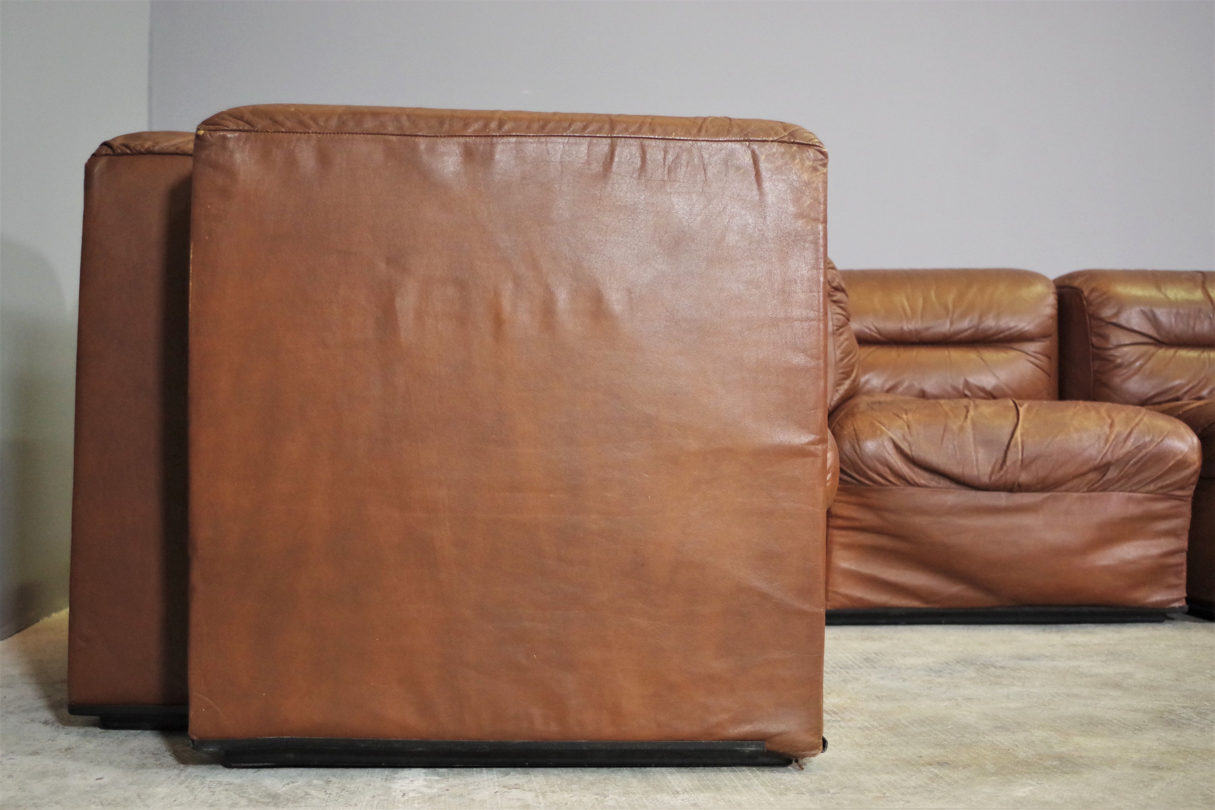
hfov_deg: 46.4
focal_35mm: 42
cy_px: 405
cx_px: 608
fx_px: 1417
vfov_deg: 31.9
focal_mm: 28.13
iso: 1600
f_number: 4
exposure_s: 1/60
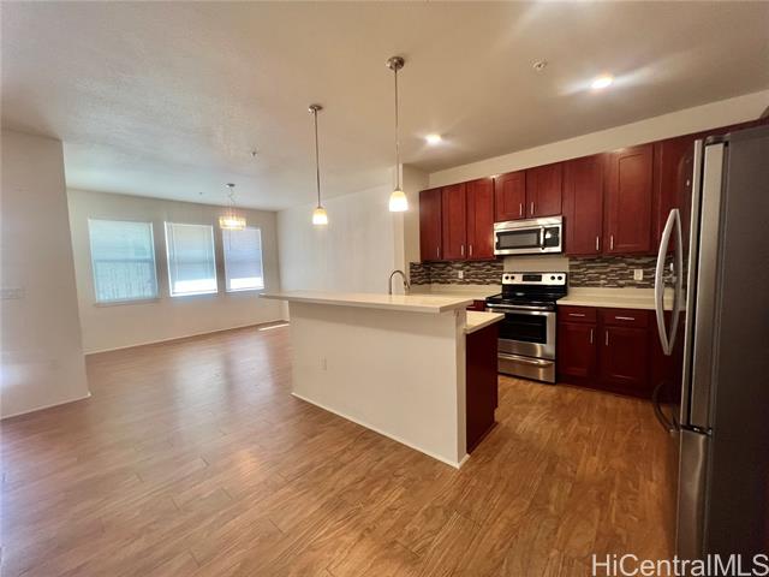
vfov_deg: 89.9
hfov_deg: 106.2
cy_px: 288
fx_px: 289
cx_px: 384
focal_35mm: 13
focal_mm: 1.57
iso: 250
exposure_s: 1/120
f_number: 1.8
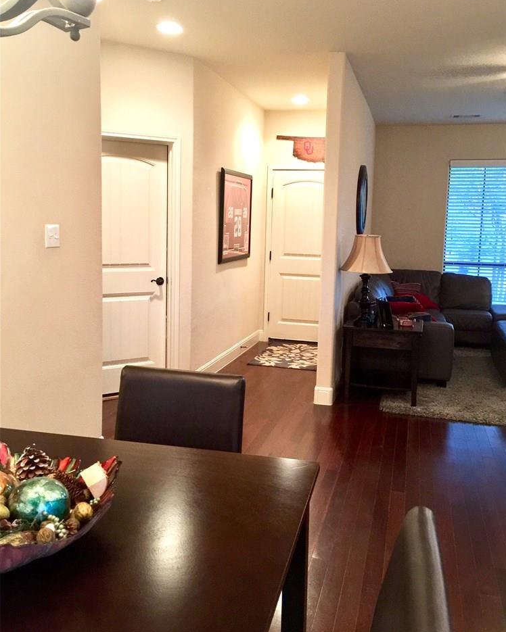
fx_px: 580
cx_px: 259
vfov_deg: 57.1
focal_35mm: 31
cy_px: 293
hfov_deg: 47.1
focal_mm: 4.15
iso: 125
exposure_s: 1/15
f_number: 2.2
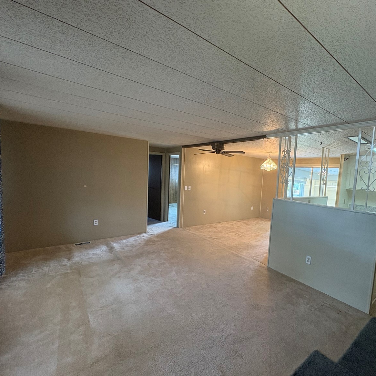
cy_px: 193
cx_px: 226
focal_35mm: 17
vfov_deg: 83.9
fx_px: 209
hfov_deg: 83.0
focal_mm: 2.22
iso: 250
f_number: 2.2
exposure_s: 1/60
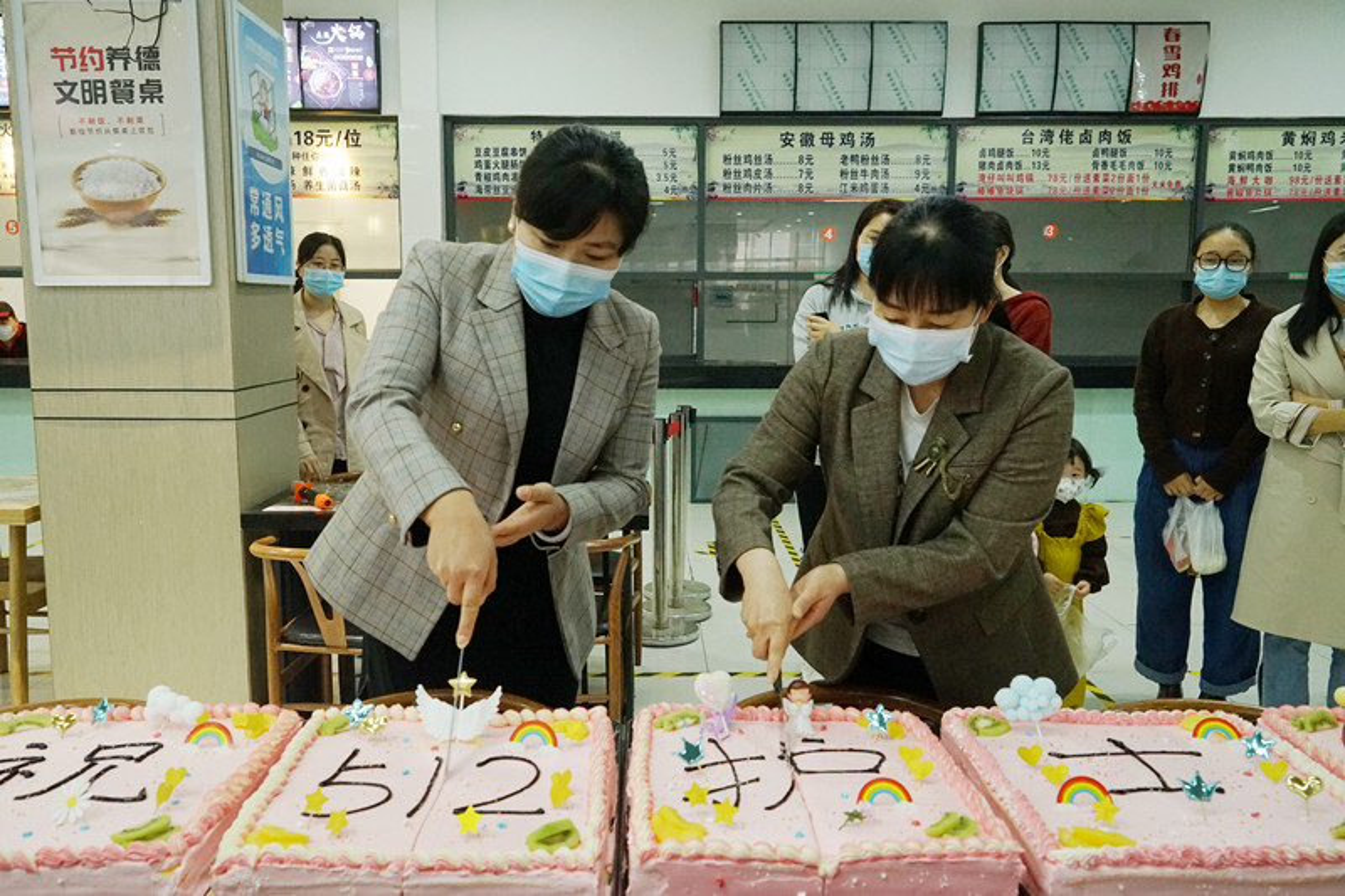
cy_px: 448
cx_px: 672
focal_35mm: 29
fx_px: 1083
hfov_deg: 63.7
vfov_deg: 44.9
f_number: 6.3
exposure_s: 1/160
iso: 4000
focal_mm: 29
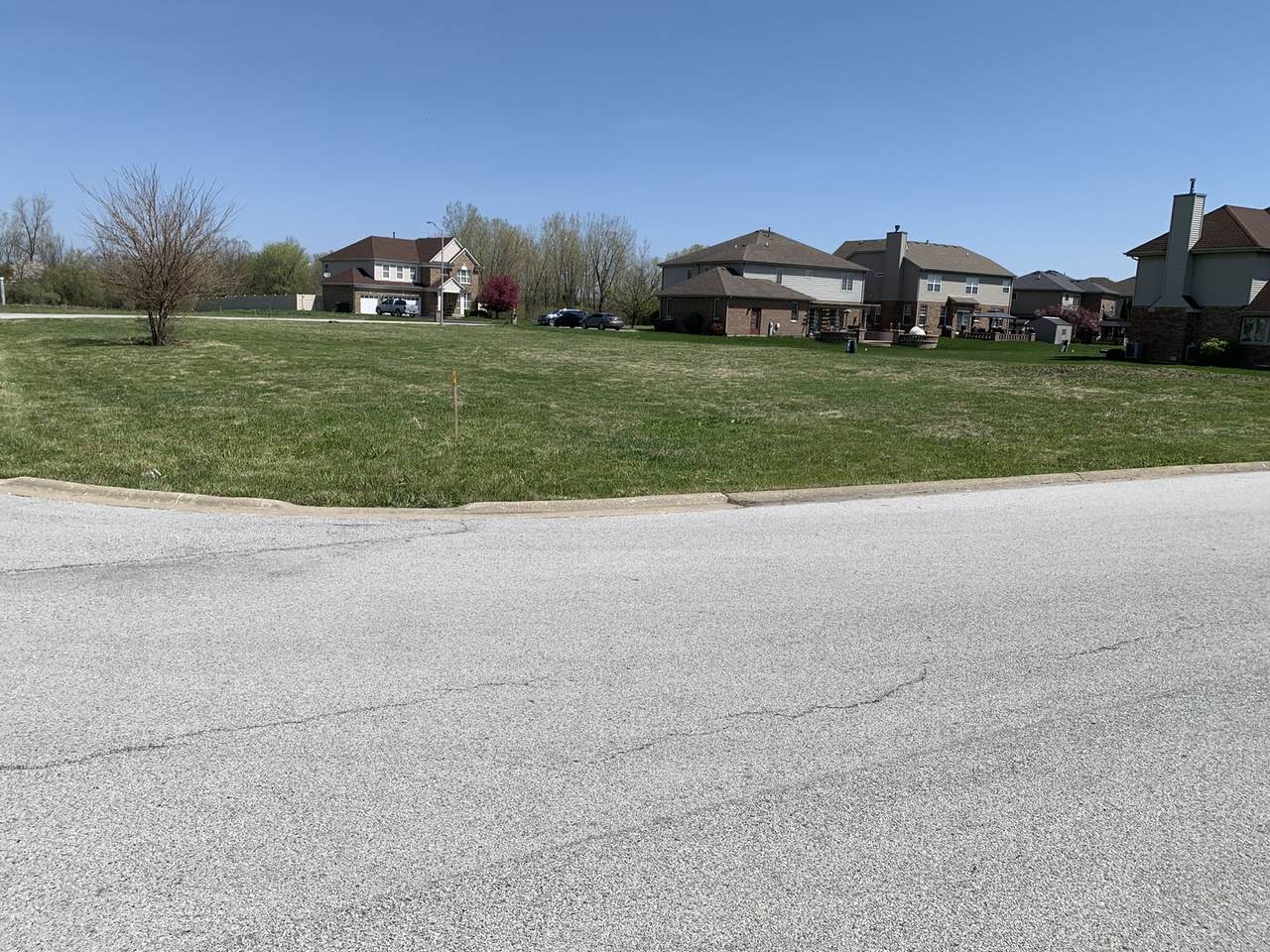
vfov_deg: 53.1
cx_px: 635
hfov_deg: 67.3
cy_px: 476
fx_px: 954
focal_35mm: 26
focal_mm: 4.25
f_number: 1.8
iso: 25
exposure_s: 1/3788
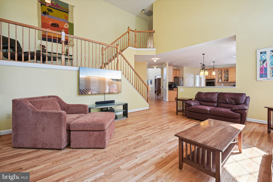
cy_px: 91
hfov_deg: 96.7
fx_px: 121
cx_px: 136
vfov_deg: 73.8
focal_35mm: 16
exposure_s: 1/20
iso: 400
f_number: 8
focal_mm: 16
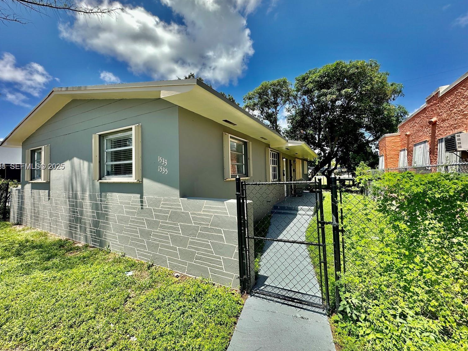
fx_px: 203
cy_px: 167
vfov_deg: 81.7
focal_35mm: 15
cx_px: 218
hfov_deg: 98.0
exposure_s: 1/1092
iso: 50
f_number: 2.2
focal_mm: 2.22
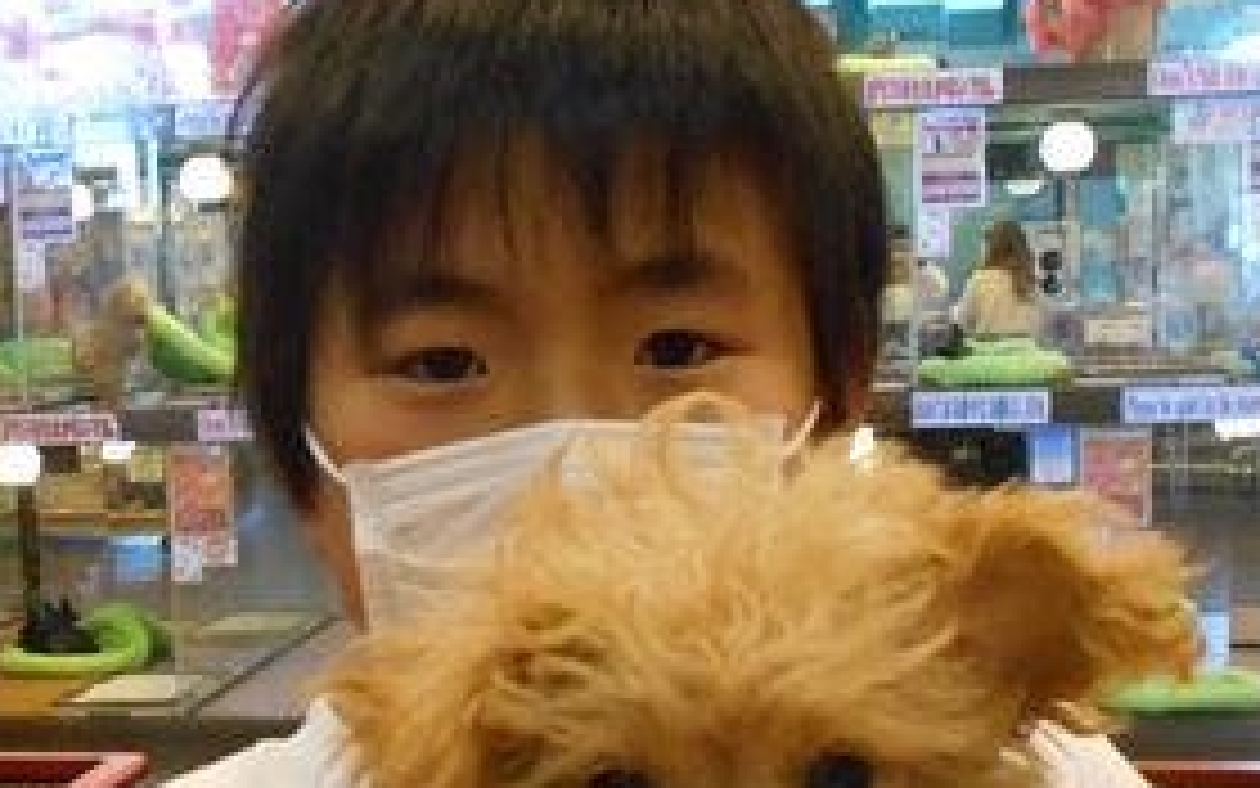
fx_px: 2026
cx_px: 544
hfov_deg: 34.5
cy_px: 518
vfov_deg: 21.9
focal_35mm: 59
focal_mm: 4.6
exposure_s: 1/100
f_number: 3.2
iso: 800
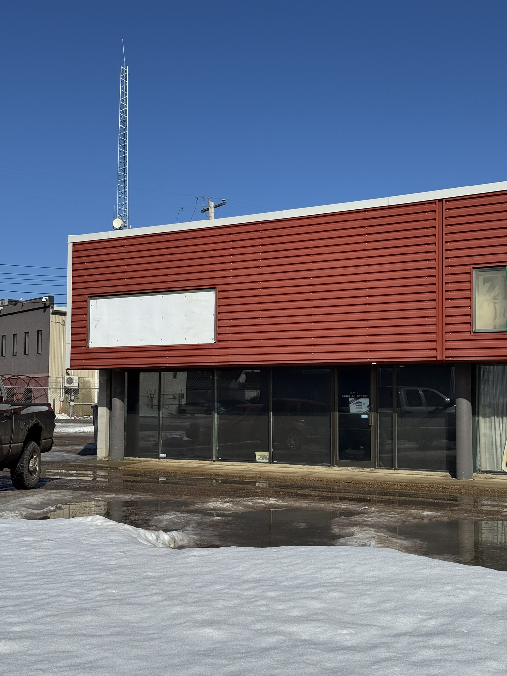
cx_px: 254
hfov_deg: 30.3
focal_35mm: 48
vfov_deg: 39.7
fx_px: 937
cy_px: 338
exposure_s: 1/10526
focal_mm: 6.76
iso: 80
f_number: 1.78
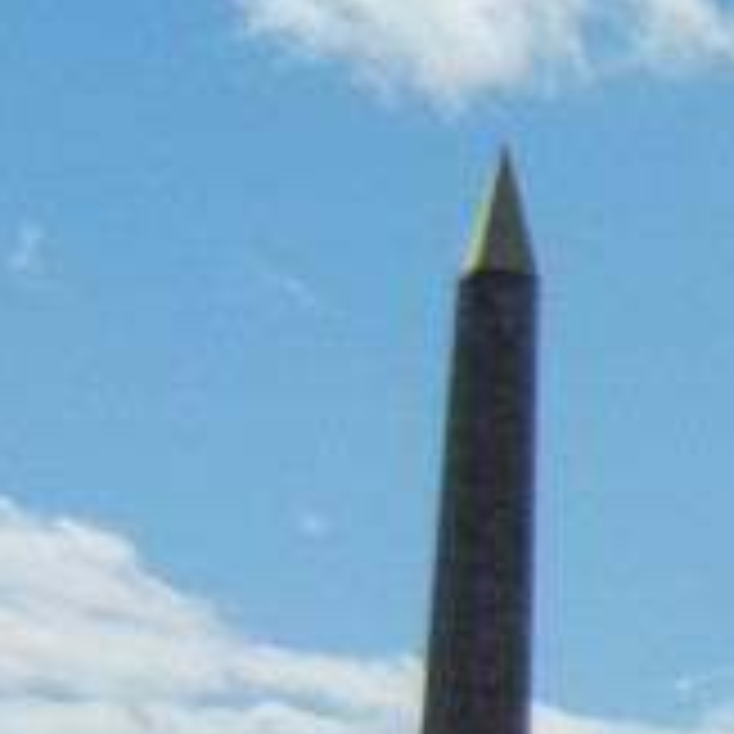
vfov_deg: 10.3
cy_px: 851
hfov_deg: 8.9
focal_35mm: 167
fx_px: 4006
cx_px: 2044
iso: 160
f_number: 7
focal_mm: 5.4
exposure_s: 1/838
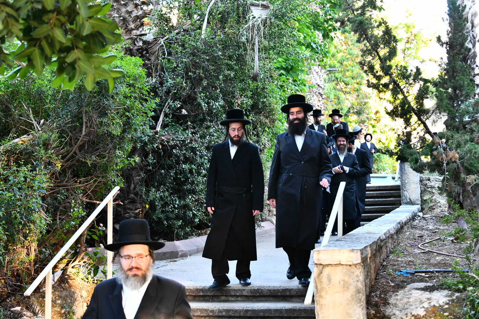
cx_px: 240
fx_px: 865
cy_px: 160
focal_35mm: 65
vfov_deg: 20.9
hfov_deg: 31.0
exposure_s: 1/160
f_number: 5.6
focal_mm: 65
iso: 2000
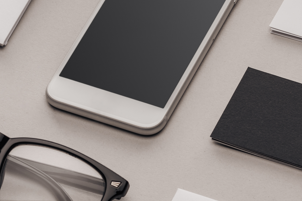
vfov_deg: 4.5
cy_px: 17
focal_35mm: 308
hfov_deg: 6.7
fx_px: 2584
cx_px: 270
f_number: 9
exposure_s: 1/160
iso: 125
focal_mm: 85
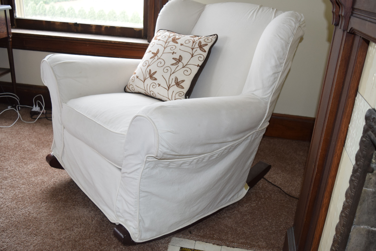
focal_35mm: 36
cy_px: 126
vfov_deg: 36.9
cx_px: 188
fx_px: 376
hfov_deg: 53.1
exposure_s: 1/100
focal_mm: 24
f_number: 5
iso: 800
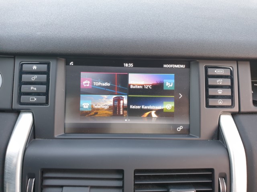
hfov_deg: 67.3
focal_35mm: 26
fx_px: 193
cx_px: 128
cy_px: 96
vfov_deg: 53.1
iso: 200
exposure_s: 1/50
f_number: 2.4
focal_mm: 4.3
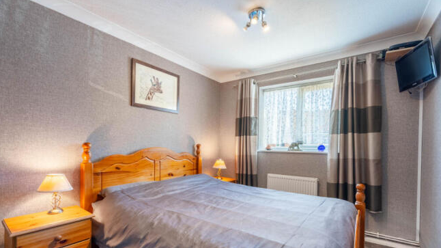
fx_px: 199
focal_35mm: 17
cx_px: 221
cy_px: 148
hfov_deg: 95.9
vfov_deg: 63.3
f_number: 8
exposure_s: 1/50
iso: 320
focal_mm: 16
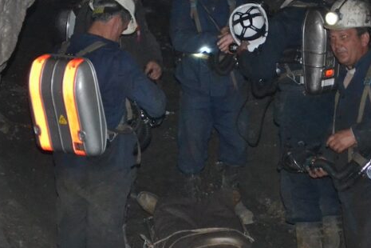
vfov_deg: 8.3
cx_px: 144
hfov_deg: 12.4
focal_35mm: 165
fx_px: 1700
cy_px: 107
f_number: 5.6
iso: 3200
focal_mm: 50
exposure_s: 1/60
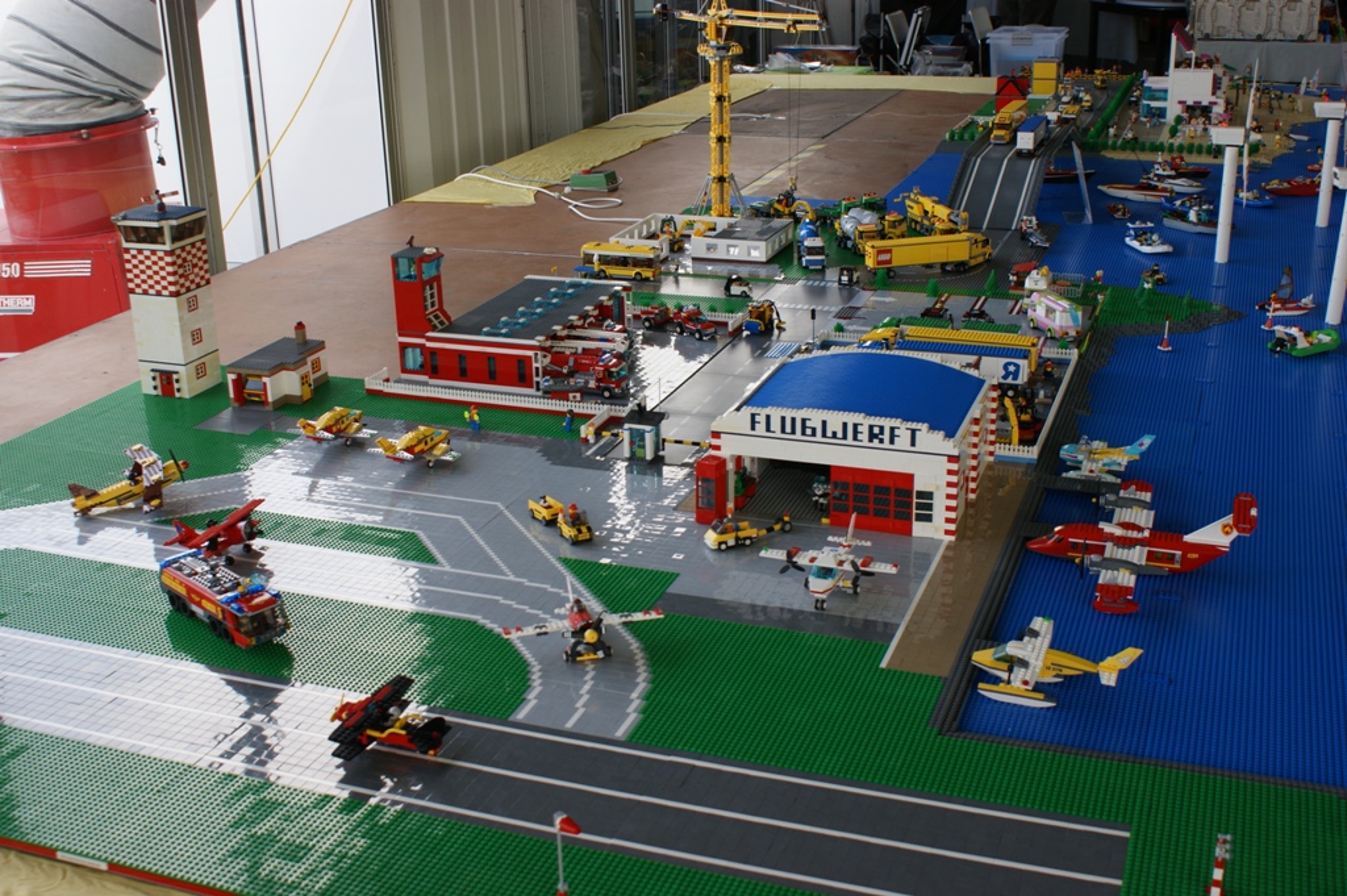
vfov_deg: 34.2
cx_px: 674
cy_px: 448
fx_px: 1458
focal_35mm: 39
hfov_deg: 49.6
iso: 100
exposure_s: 1/60
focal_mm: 26
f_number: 6.3
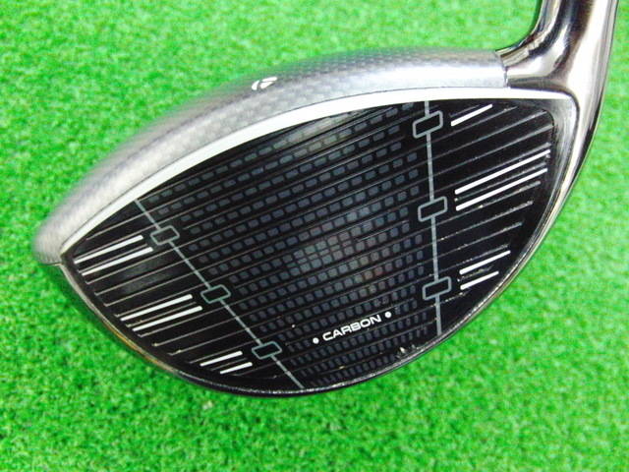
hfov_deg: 50.1
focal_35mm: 37
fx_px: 672
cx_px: 314
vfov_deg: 38.7
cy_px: 236
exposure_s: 1/80
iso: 3200
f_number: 3.6
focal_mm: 6.42
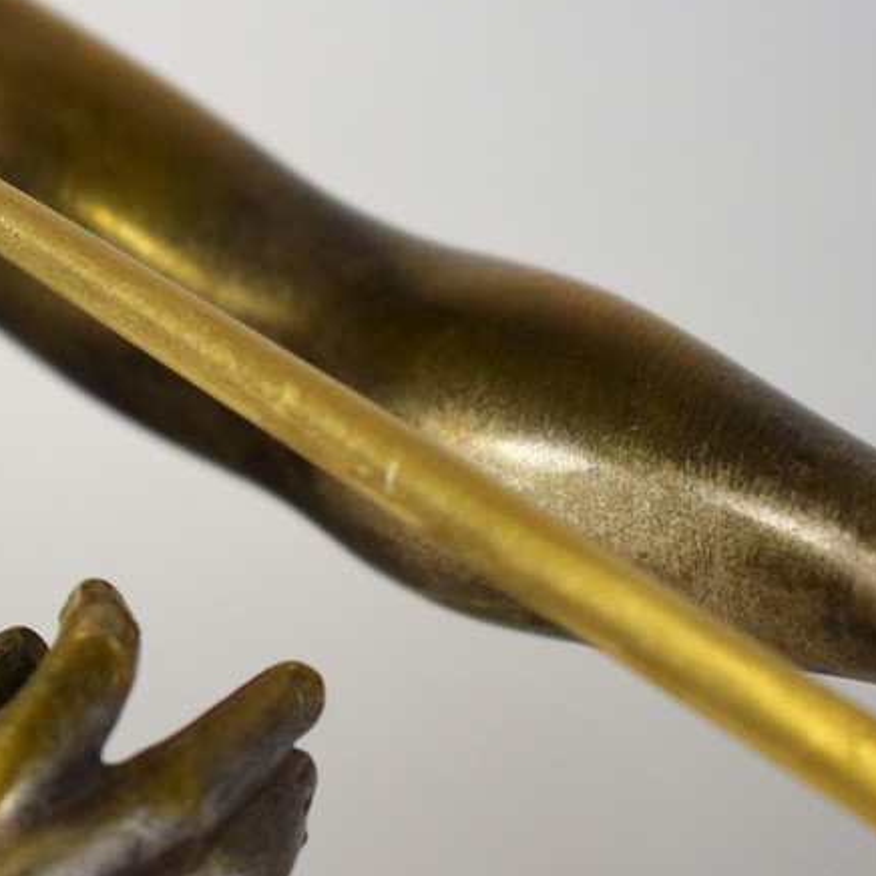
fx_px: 4817
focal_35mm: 168
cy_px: 97
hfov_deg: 10.3
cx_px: -108
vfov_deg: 10.3
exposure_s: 1/60
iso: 1100
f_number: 5
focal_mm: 45
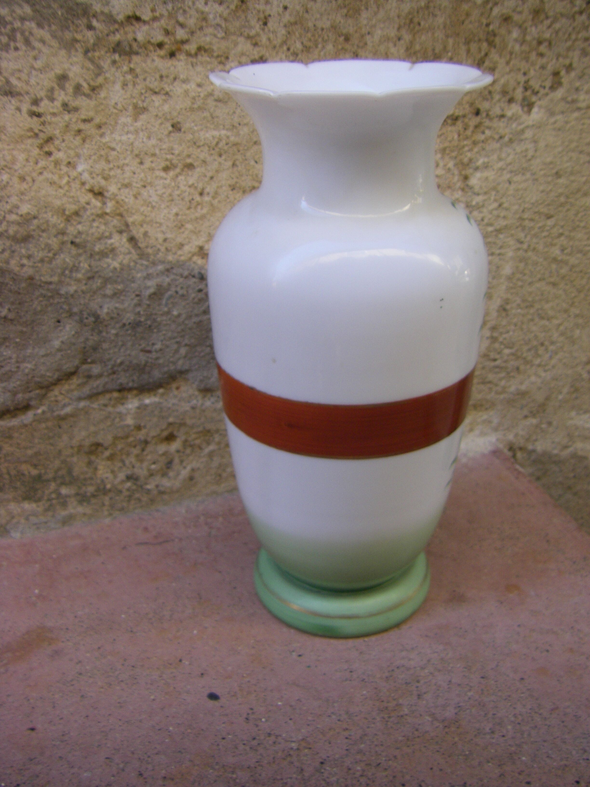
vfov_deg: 49.0
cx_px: 295
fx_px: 864
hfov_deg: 37.7
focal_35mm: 38
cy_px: 394
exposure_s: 1/100
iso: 160
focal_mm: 6.3
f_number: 3.5
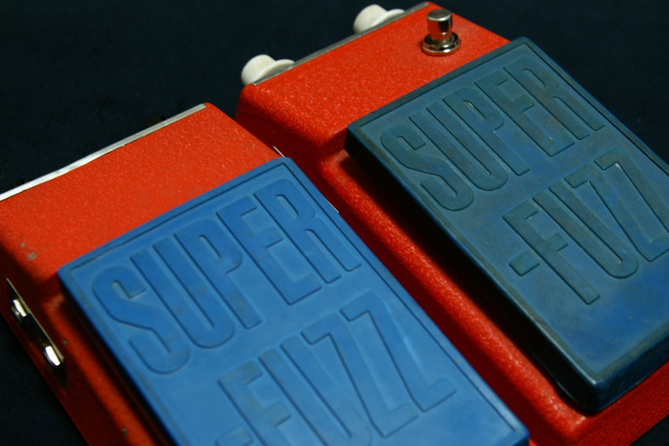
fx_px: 995
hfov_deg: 37.2
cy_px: 226
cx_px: 340
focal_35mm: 54
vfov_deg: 25.3
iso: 200
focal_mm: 35
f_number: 4.5
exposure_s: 1/4
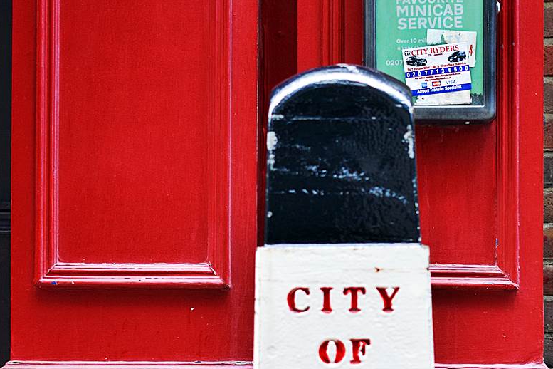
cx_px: 332
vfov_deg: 13.0
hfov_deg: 19.4
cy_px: 265
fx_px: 1613
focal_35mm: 105
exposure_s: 1/60
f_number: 4.5
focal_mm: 34
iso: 400
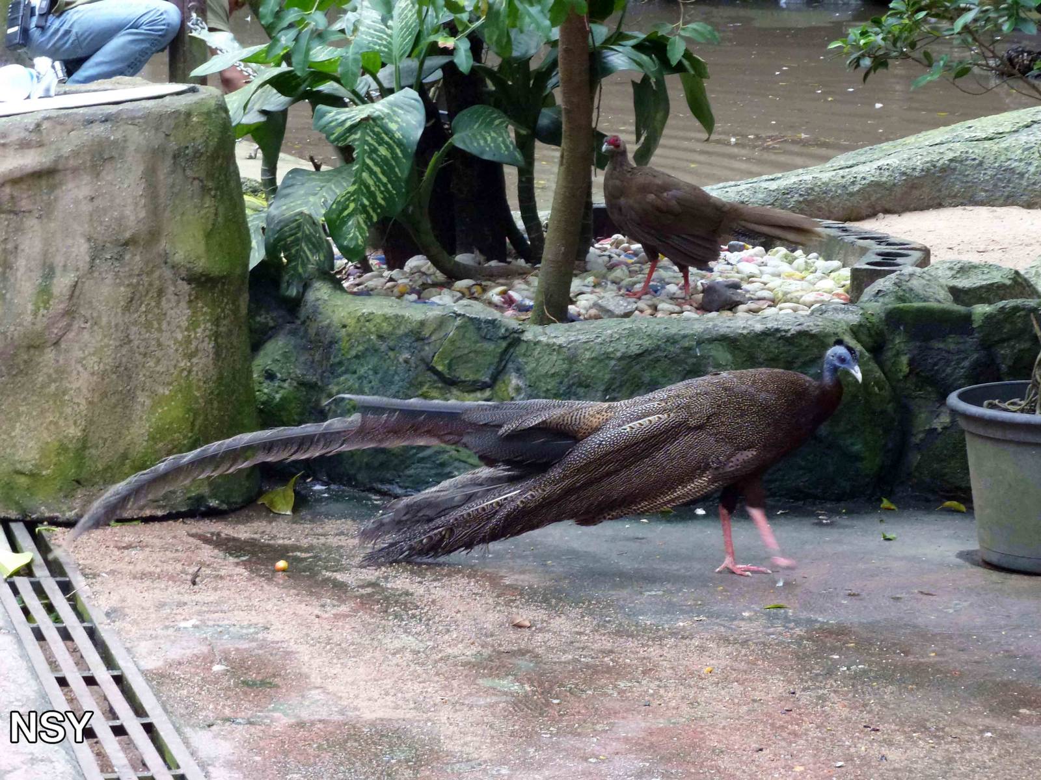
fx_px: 3639
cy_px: 390
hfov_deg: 16.3
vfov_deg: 12.2
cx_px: 520
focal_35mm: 121
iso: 400
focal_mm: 21.7
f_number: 5.1
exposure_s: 1/30
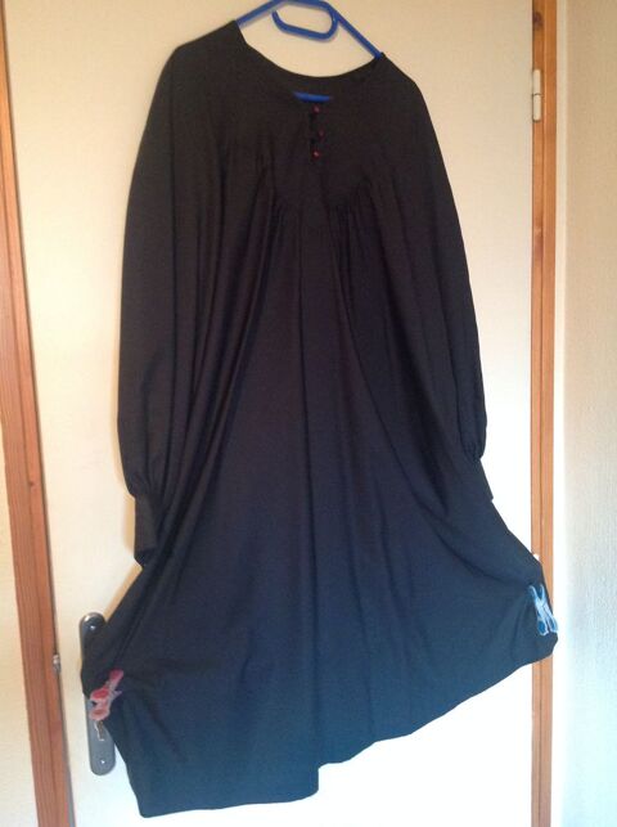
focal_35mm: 35
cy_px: 414
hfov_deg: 40.6
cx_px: 308
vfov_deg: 52.7
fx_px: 834
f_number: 2.4
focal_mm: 4.28
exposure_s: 1/17
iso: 400
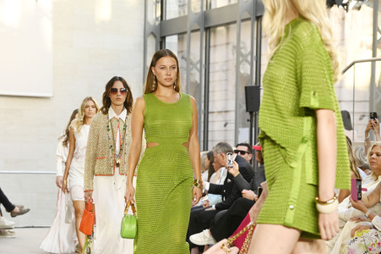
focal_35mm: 110
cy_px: 127
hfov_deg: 18.6
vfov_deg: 12.4
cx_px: 190
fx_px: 1163
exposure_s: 1/500
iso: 5000
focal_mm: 110
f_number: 7.1
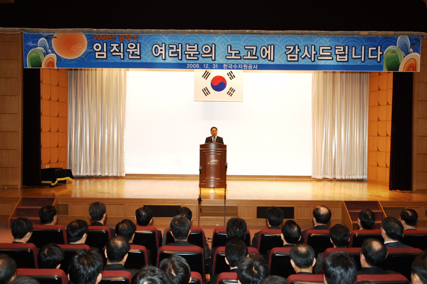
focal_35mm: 39
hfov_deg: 49.6
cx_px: 214
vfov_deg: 34.1
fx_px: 462
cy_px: 142
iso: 640
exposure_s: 1/50
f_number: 4.5
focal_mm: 26
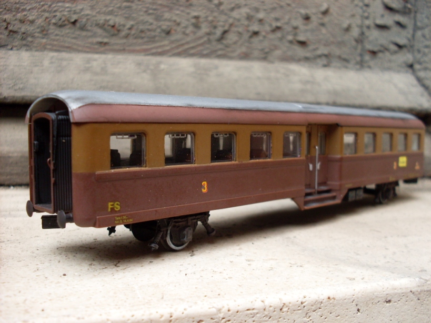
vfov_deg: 37.7
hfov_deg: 49.0
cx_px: 216
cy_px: 162
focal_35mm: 38
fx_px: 473
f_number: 2.8
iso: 80
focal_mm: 6.3
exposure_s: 1/90
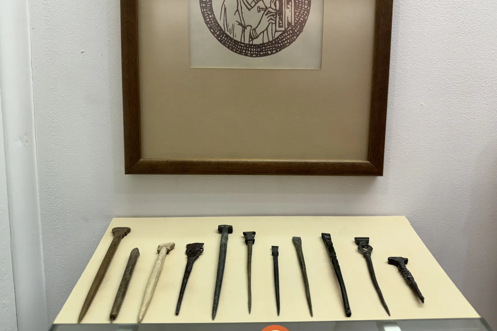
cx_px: 248
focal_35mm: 25
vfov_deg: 51.2
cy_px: 145
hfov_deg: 71.5
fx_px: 345
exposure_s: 1/100
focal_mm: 6.76
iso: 125
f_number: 1.78
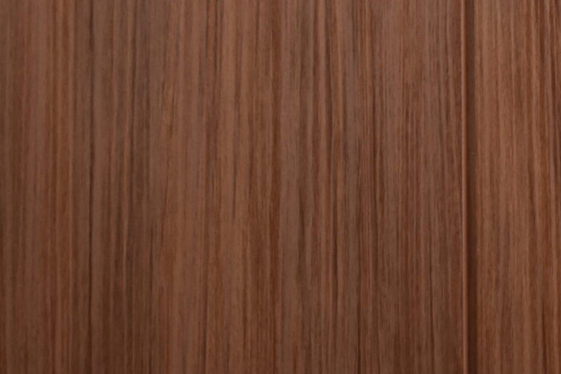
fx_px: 2416
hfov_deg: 13.0
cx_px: 593
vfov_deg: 8.7
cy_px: -172
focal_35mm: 155
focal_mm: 28
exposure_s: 1/250
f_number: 4.2
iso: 800
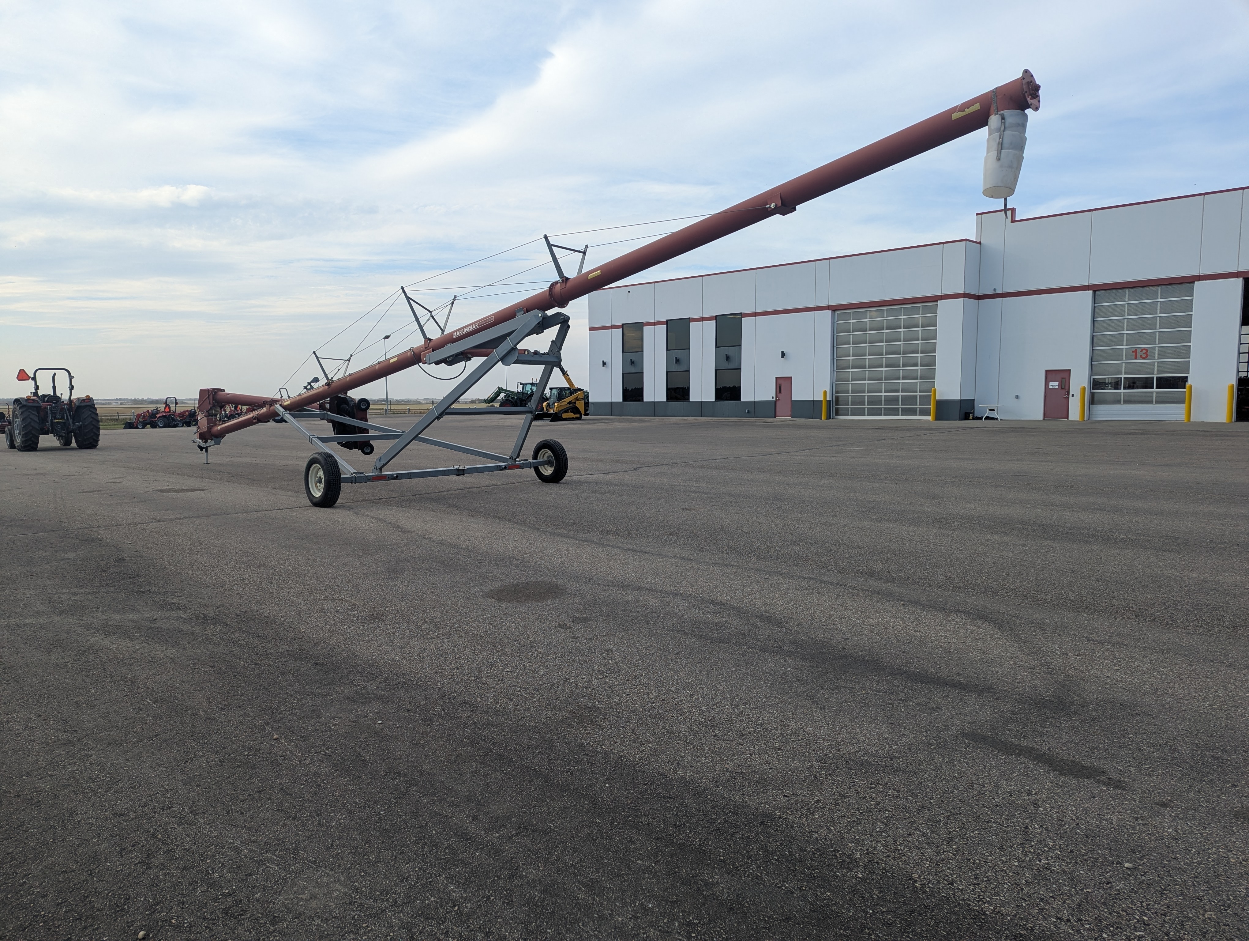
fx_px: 867
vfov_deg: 56.9
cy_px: 470
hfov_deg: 71.5
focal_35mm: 24
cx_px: 624
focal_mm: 6.81
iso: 49
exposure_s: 1/1217
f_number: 1.85
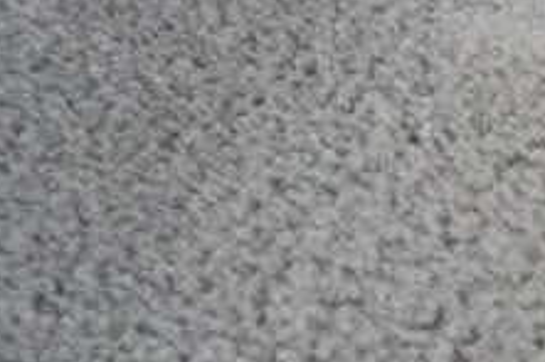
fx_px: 1997
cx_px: 888
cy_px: -291
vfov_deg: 9.8
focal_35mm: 132
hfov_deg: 14.2
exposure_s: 1/45
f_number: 3
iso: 400
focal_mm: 7.19
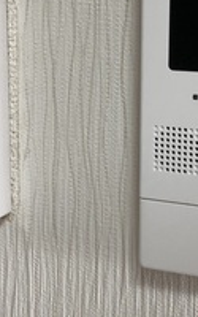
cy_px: 82
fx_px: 717
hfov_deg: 15.7
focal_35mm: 83
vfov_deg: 24.7
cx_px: 127
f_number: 1.8
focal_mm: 3.99
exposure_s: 1/30
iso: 20
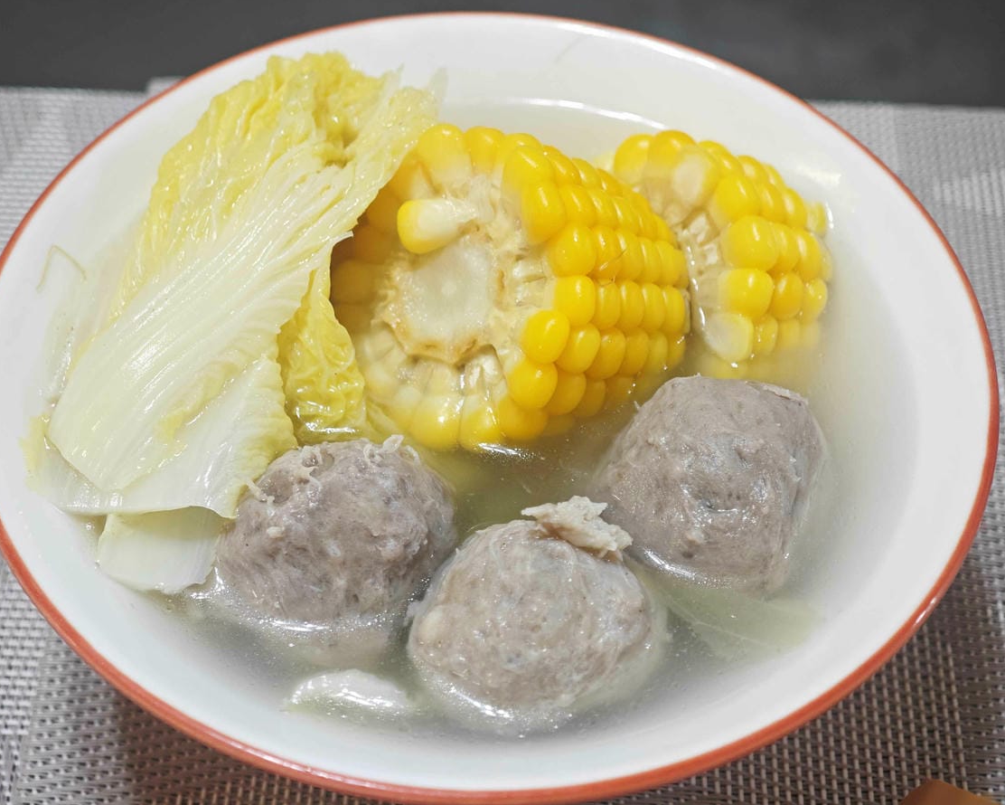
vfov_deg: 19.4
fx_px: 2350
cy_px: 402
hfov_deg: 24.1
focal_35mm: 79
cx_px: 493
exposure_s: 1/120
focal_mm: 12.28
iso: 320
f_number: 1.8
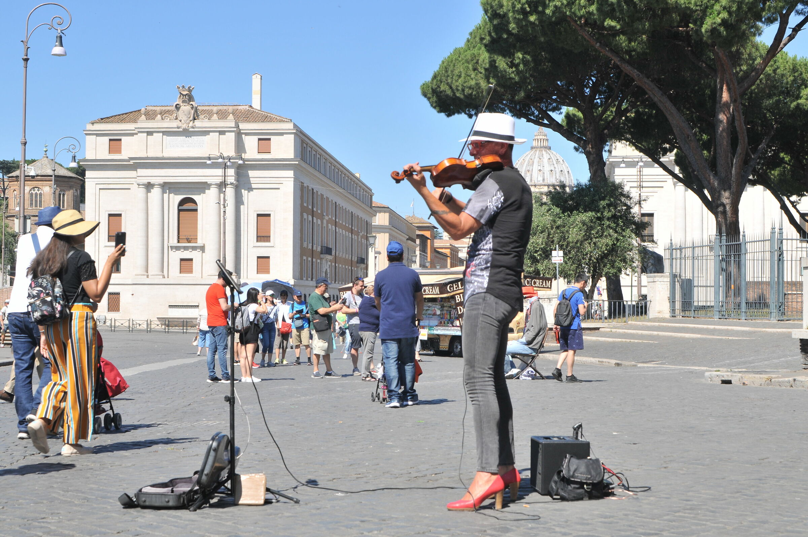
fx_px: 1345
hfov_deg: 33.4
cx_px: 404
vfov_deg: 22.6
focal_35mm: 60
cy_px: 268
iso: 200
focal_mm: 40
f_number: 11
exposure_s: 1/250
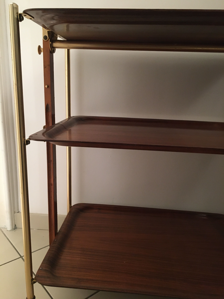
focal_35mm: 29
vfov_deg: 61.7
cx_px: 112
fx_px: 250
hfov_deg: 48.2
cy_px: 150
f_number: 2.2
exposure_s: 1/20
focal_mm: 4.15
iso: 200
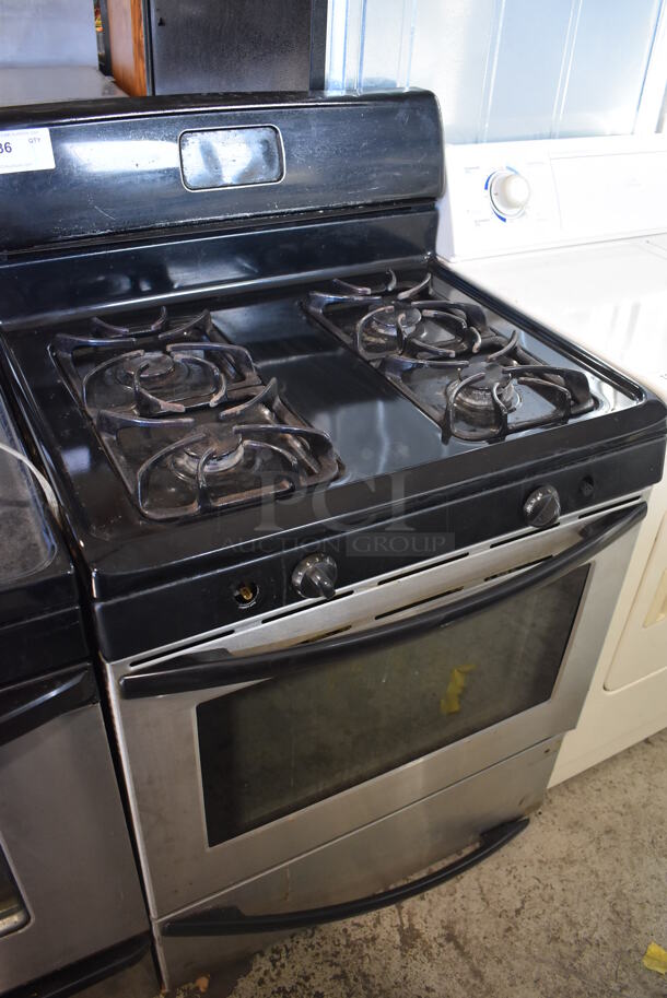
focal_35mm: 27
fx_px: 749
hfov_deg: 48.0
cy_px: 499
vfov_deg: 67.3
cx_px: 334
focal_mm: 18
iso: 1000
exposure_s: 1/125
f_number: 3.5
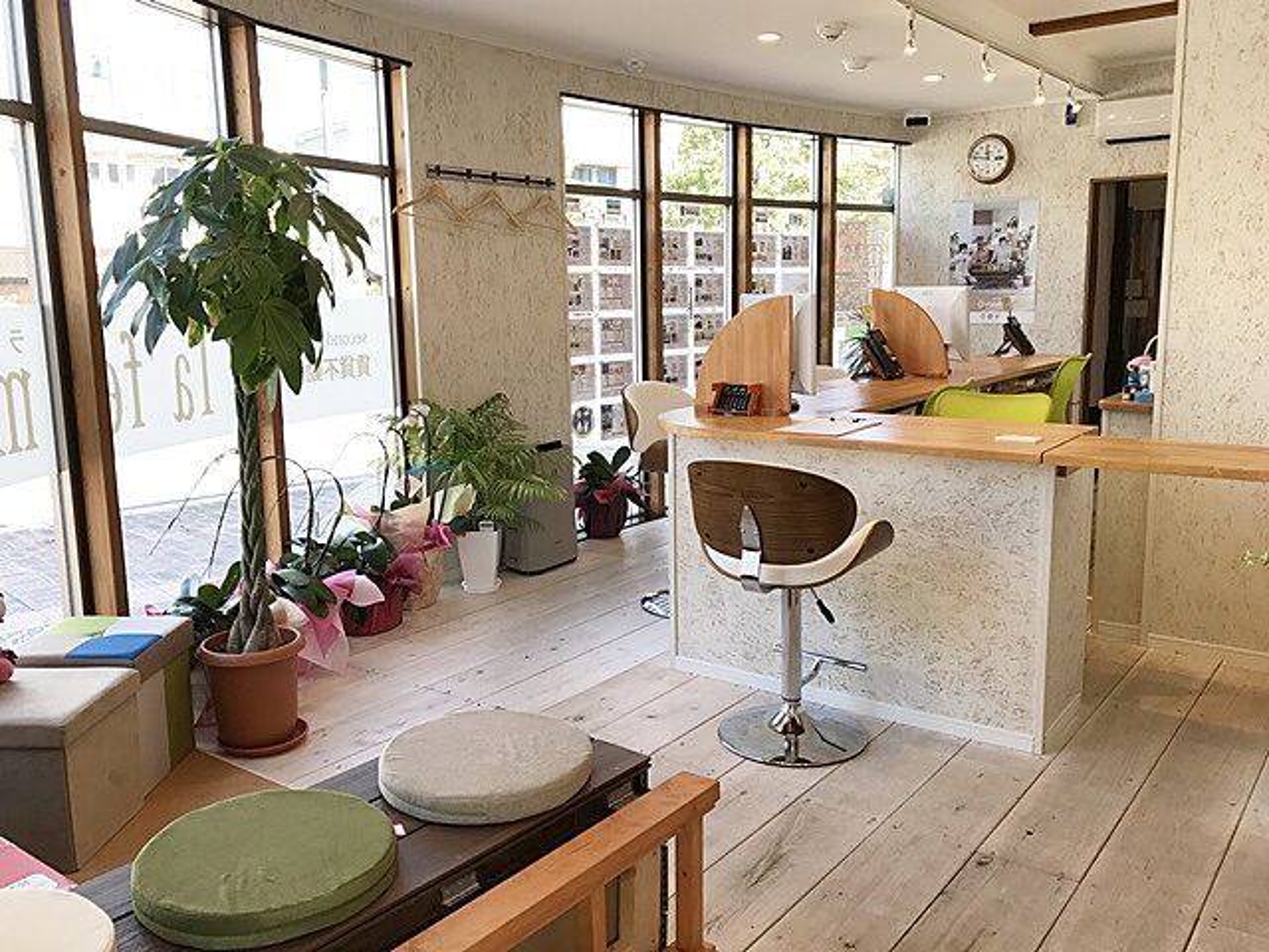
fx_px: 1026
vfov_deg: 49.7
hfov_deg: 63.4
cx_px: 634
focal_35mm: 28
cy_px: 476
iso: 20
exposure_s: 1/113
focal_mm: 3.99
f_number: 1.8
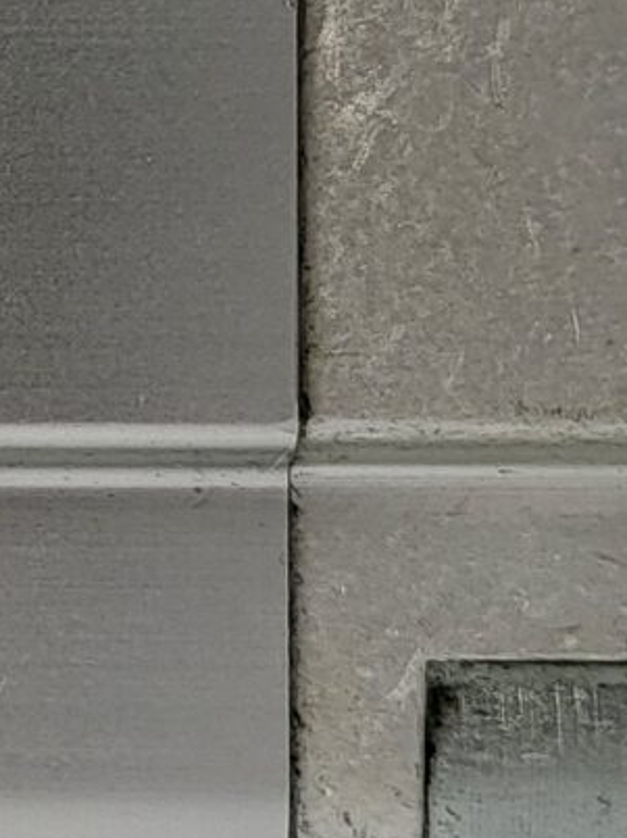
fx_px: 3699
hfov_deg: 9.2
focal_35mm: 153
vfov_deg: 12.9
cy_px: 398
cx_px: -585
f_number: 1.8
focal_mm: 5
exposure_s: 1/139
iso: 40
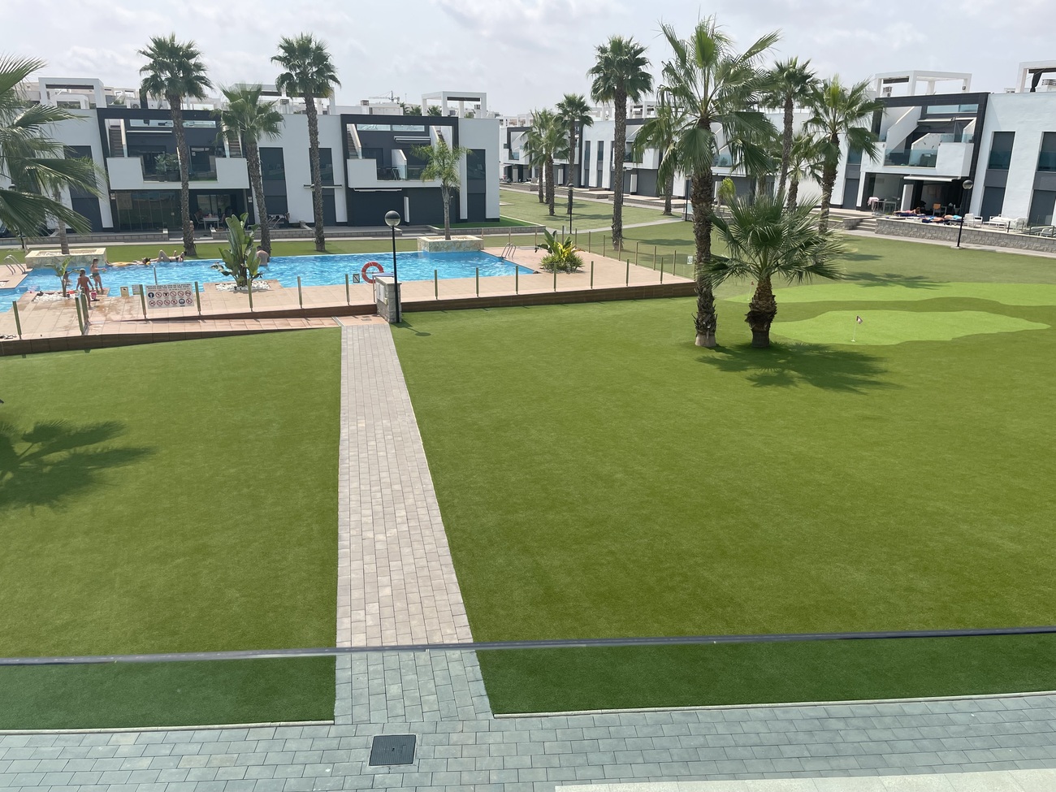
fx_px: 793
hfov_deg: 67.3
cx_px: 528
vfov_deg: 53.1
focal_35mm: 26
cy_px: 396
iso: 32
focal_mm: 4.2
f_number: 1.6
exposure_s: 1/3861
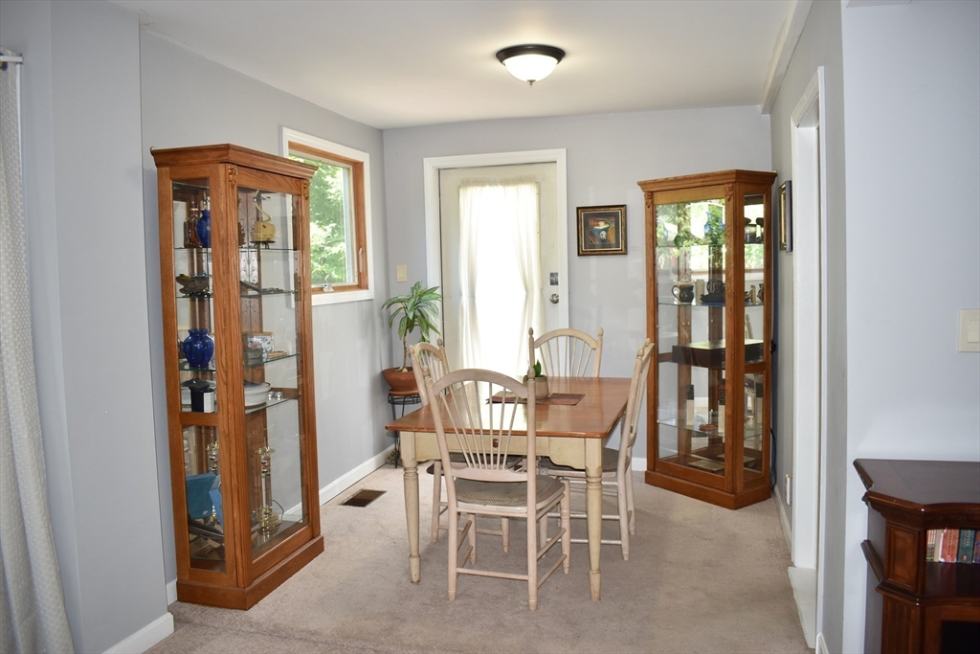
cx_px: 490
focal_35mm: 27
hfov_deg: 67.4
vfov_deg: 47.9
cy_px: 327
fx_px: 735
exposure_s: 1/60
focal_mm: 18
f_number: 4
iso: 360
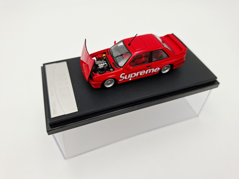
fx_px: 159
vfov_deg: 58.9
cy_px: 90
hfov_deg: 73.9
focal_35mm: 23
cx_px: 120
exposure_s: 1/265
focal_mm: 5.54
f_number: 1.8
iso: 50
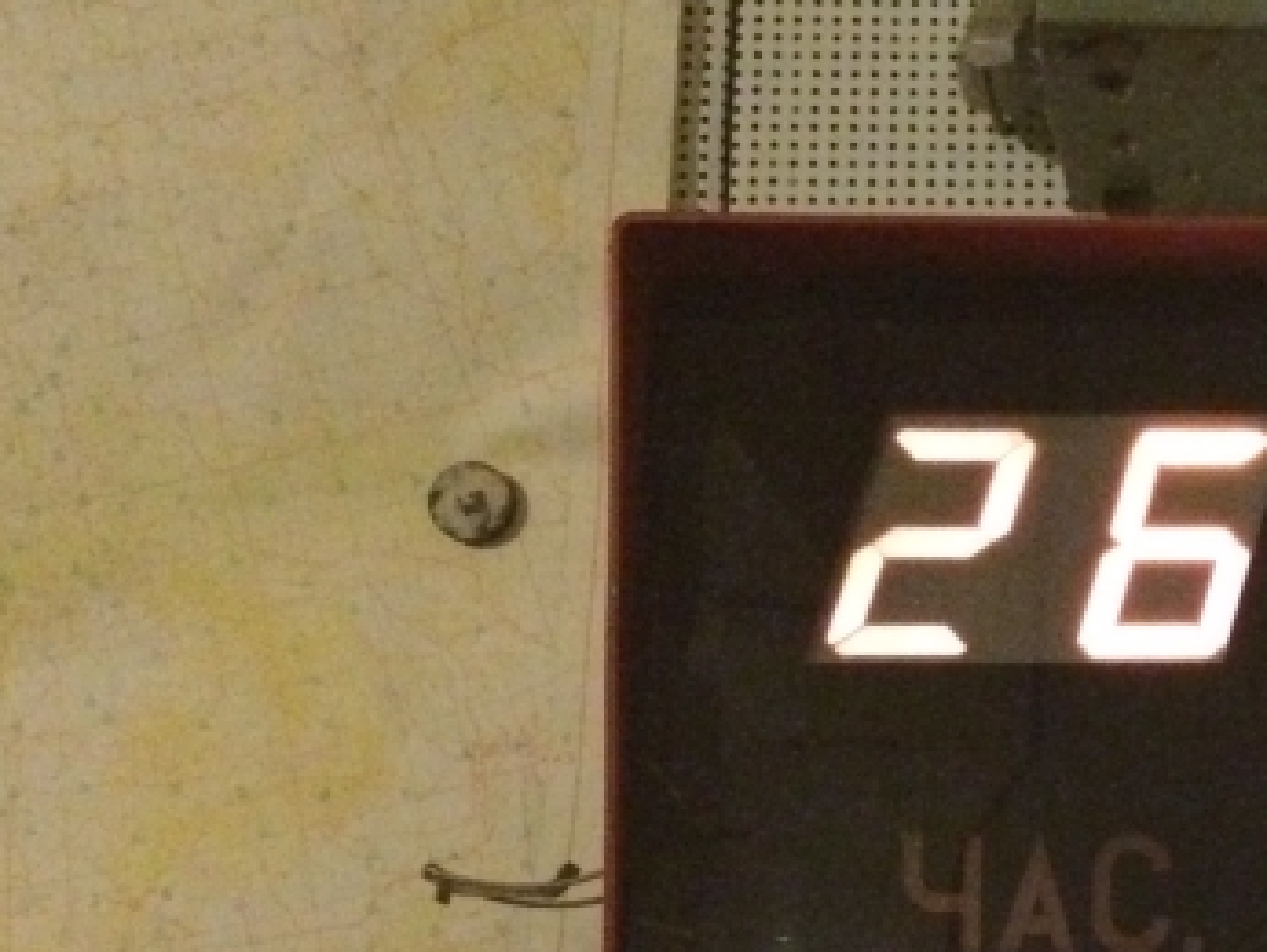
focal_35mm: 67
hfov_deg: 26.6
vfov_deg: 21.8
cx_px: 1395
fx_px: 2454
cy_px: 692
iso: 800
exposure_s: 1/17
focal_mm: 4.15
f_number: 2.2
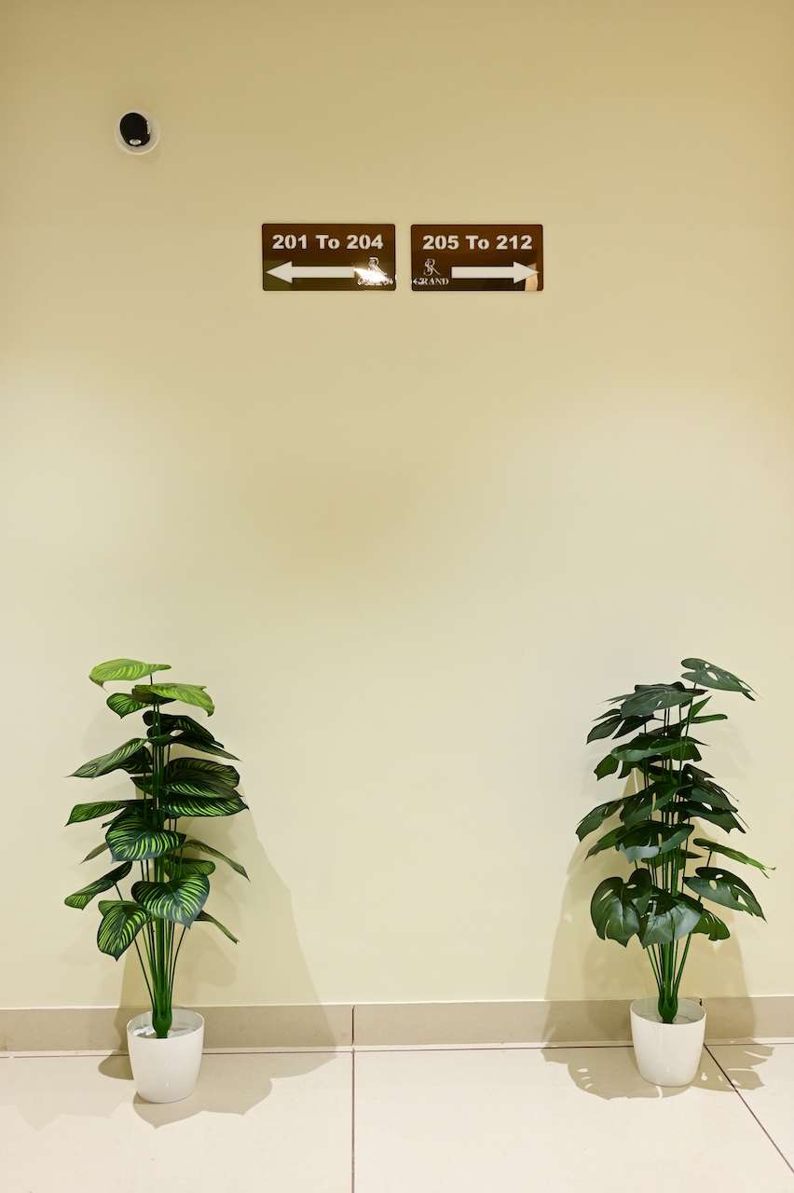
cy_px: 596
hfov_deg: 37.8
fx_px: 1159
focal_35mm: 35
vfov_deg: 54.5
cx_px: 397
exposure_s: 1/30
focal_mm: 35
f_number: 4.5
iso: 800
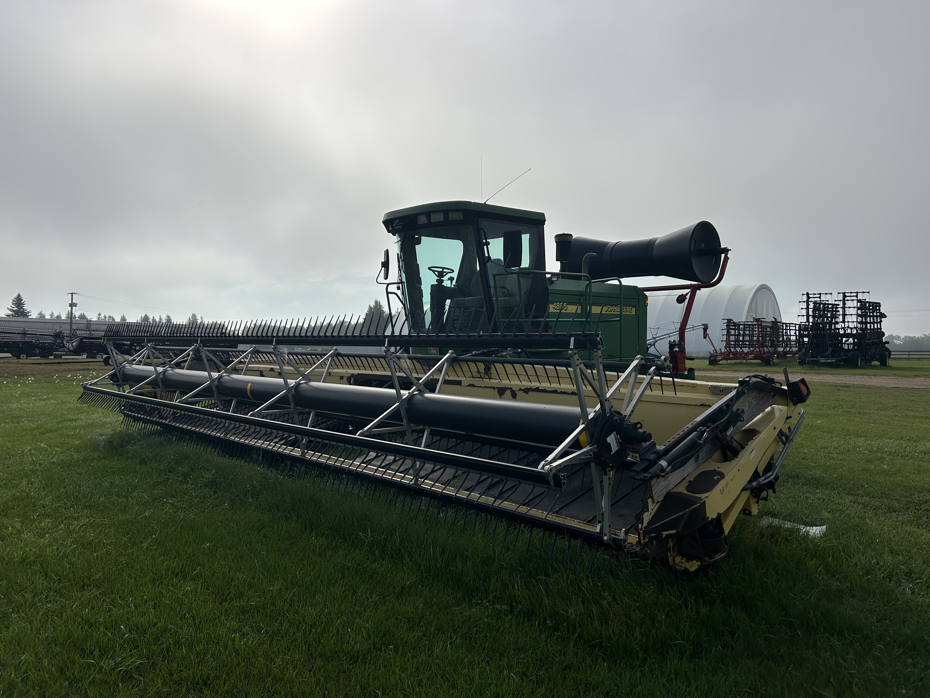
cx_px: 465
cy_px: 349
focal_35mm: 26
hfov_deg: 67.3
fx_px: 699
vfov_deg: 53.1
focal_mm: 5.7
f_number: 1.5
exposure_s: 1/16393
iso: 50
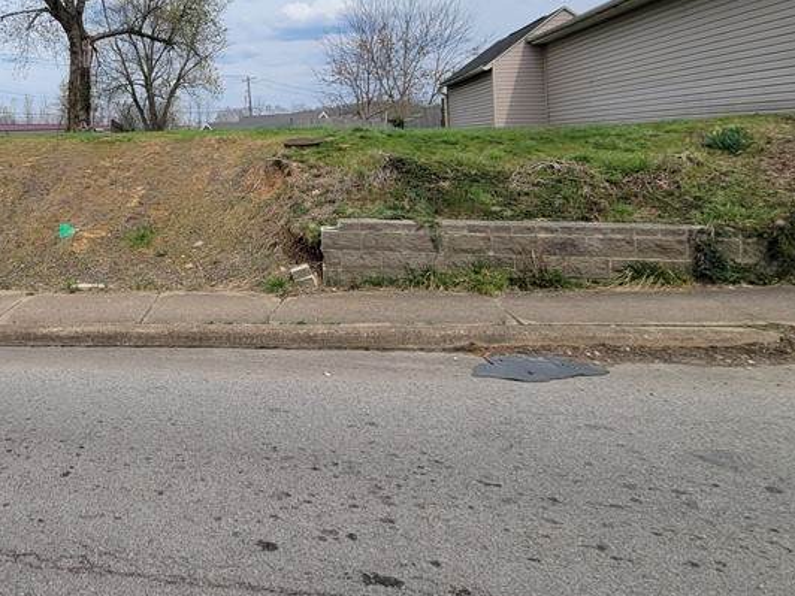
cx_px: 132
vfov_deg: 51.4
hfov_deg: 62.0
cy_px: 118
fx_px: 574
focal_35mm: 25
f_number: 2.2
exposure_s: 1/1761
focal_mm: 2.2
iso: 50
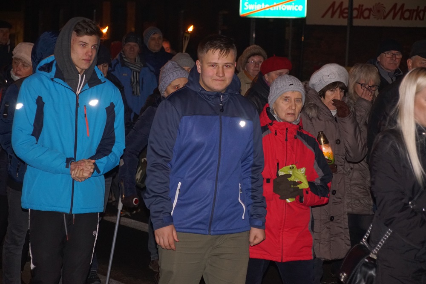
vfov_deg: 10.2
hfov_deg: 15.2
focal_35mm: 135
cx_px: 213
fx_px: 1598
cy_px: 142
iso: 1600
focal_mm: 90
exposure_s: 1/60
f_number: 5.6
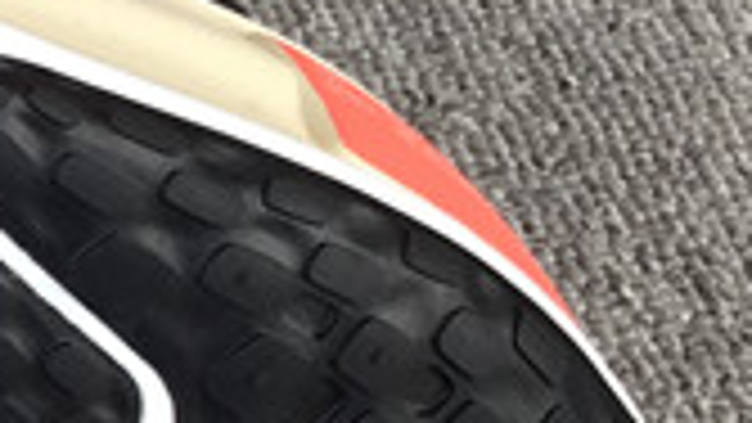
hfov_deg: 10.6
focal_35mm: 182
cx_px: -883
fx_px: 3630
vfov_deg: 6.6
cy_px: -133
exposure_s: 1/123
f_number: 2.4
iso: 25
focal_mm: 3.3
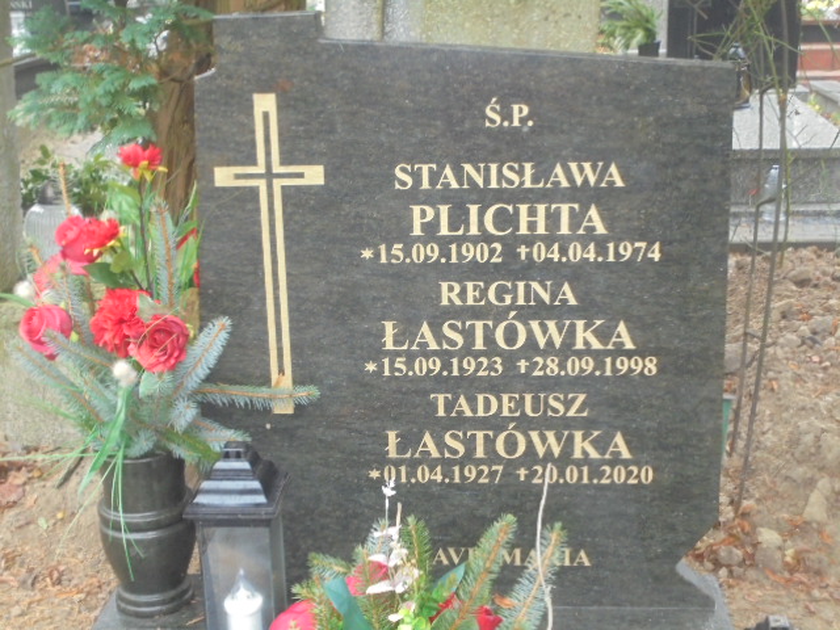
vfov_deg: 29.7
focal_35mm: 49
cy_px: 315
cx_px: 420
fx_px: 1189
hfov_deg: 38.9
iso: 400
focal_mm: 8.9
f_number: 4.8
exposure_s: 1/25
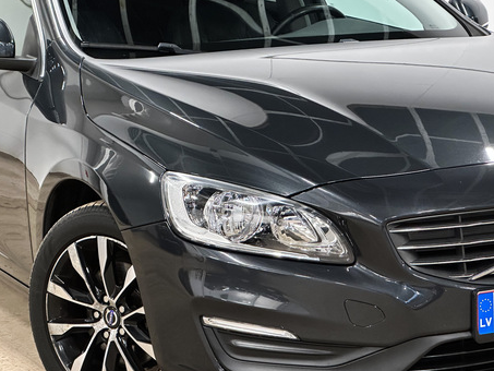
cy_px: 208
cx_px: 260
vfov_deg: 14.5
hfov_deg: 19.3
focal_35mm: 102
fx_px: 1456
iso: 800
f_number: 2.8
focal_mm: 9
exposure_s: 1/35
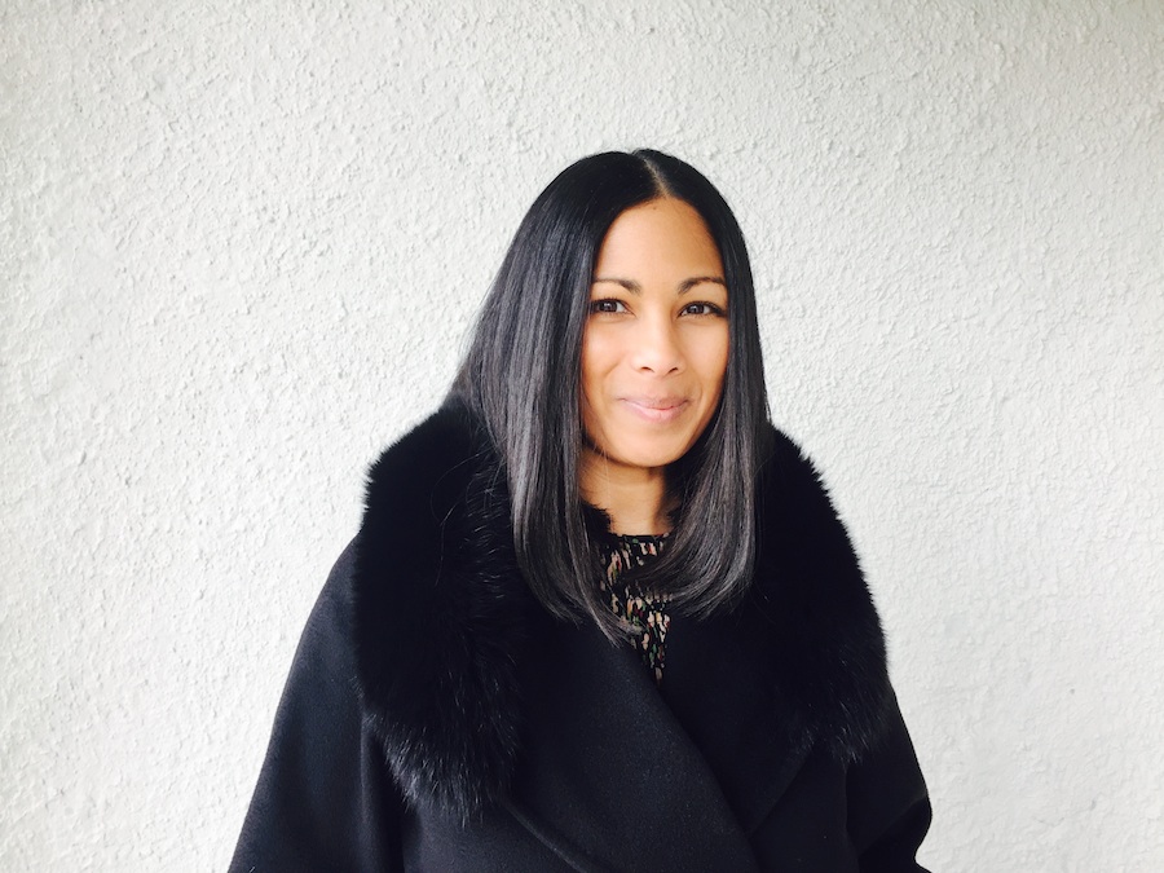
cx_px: 582
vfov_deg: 48.2
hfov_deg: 61.7
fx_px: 975
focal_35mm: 29
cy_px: 436
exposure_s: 1/120
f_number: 2.2
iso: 40
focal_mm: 4.15
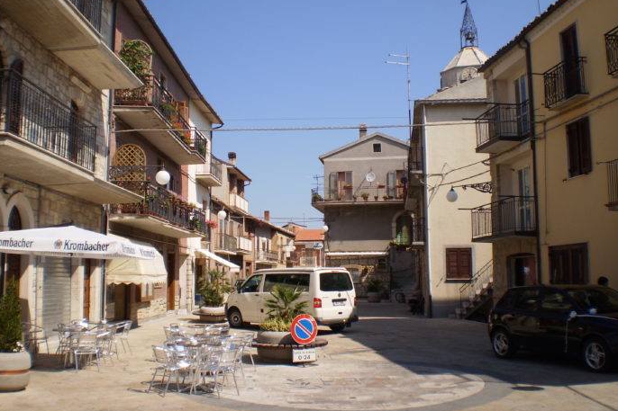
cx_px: 306
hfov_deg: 50.7
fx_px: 652
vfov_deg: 35.0
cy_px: 199
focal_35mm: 38
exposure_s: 1/1000
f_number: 4.6
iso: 64
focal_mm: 6.3
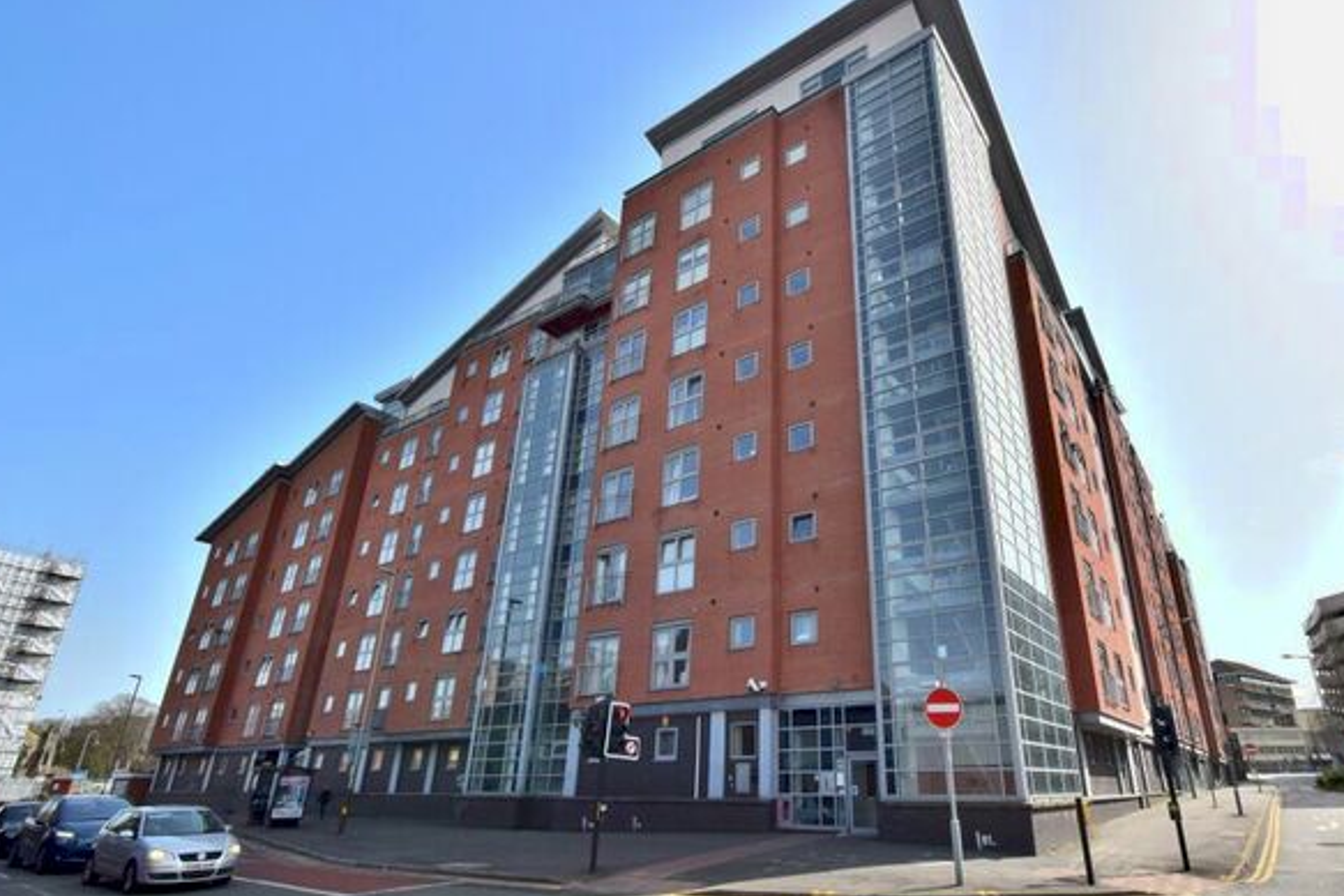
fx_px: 672
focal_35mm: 18
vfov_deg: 67.3
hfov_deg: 89.3
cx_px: 777
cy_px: 492
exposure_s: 1/500
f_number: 11
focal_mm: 10
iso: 360
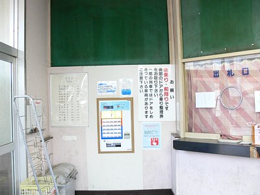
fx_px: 263
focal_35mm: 35
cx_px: 130
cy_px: 98
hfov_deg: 52.6
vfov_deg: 40.7
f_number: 2.8
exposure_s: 1/25
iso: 200
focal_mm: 7.4
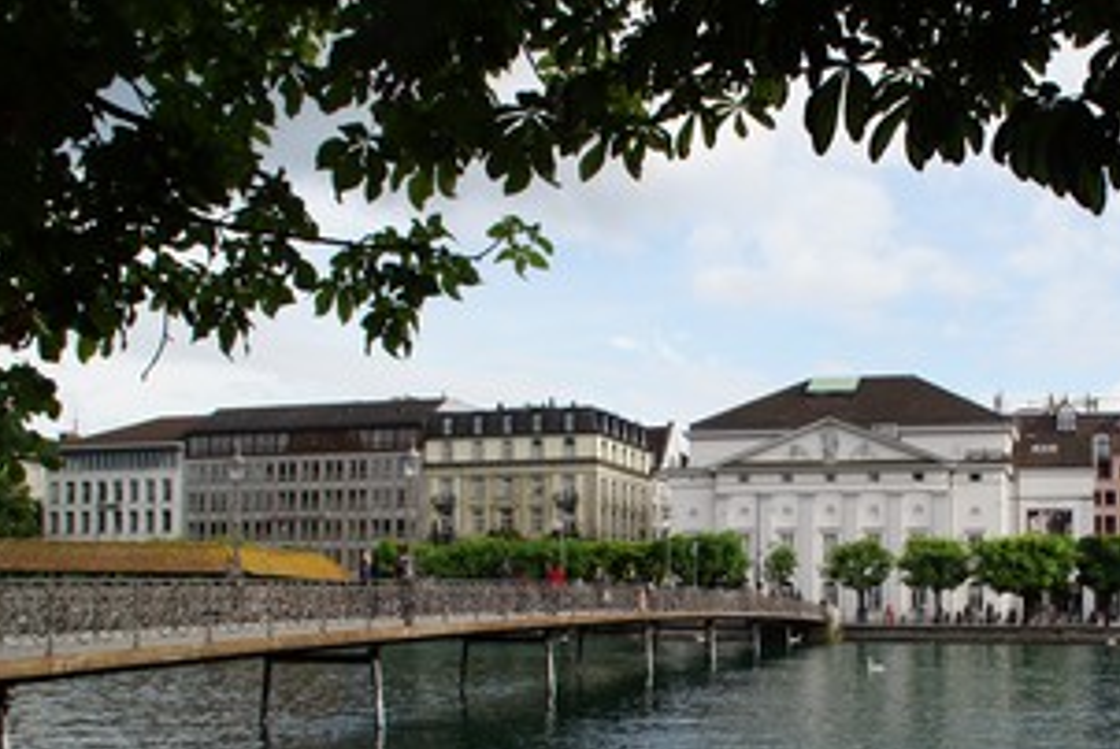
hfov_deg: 45.8
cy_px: 558
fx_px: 1277
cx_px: 834
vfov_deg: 32.1
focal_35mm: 41
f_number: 11
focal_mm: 18
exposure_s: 1/80
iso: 100
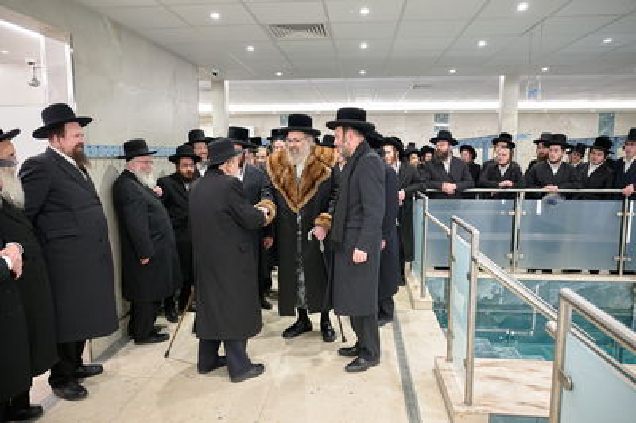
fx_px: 459
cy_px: 212
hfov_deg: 69.4
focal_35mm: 26
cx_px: 318
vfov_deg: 49.5
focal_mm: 26
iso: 3200
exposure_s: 1/160
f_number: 2.8
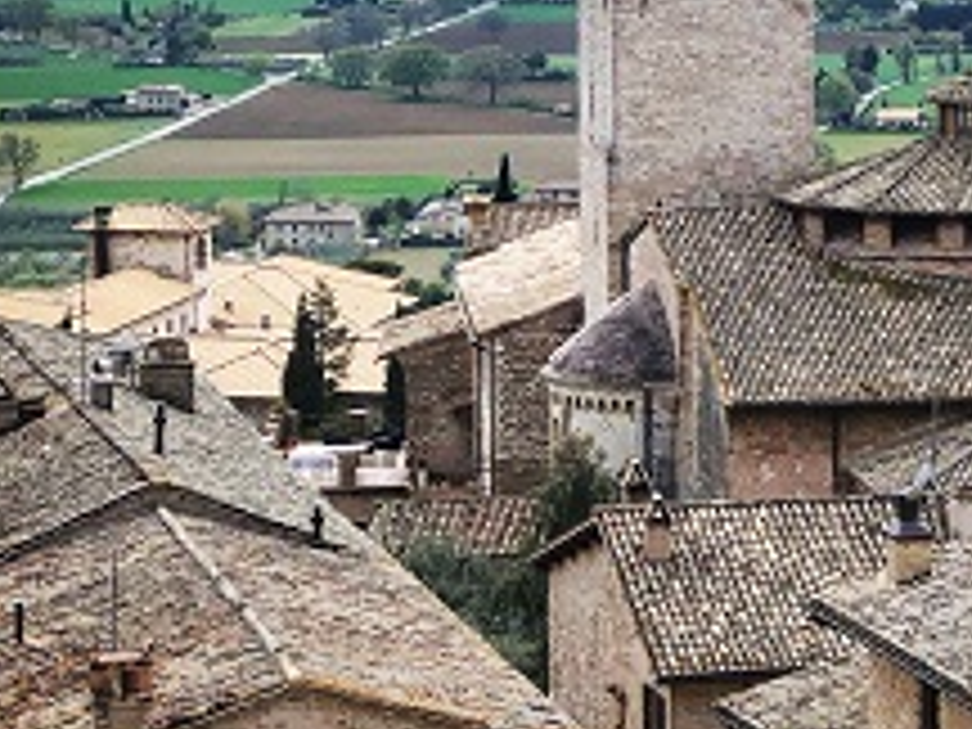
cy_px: 144
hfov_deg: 12.3
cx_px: 1035
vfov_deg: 9.4
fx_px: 4437
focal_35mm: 158
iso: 20
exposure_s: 1/889
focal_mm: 6.6
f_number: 2.8
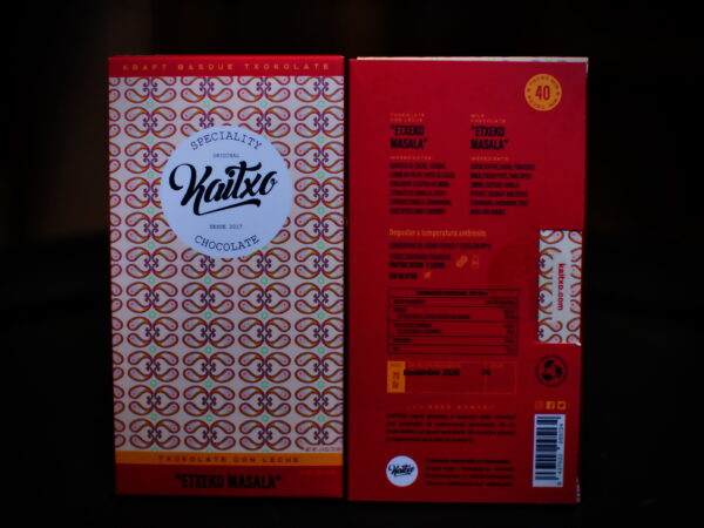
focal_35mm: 64
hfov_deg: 30.3
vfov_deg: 22.9
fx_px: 1302
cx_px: 352
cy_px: 264
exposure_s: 1/2500
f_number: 2.5
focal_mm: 32
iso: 4000
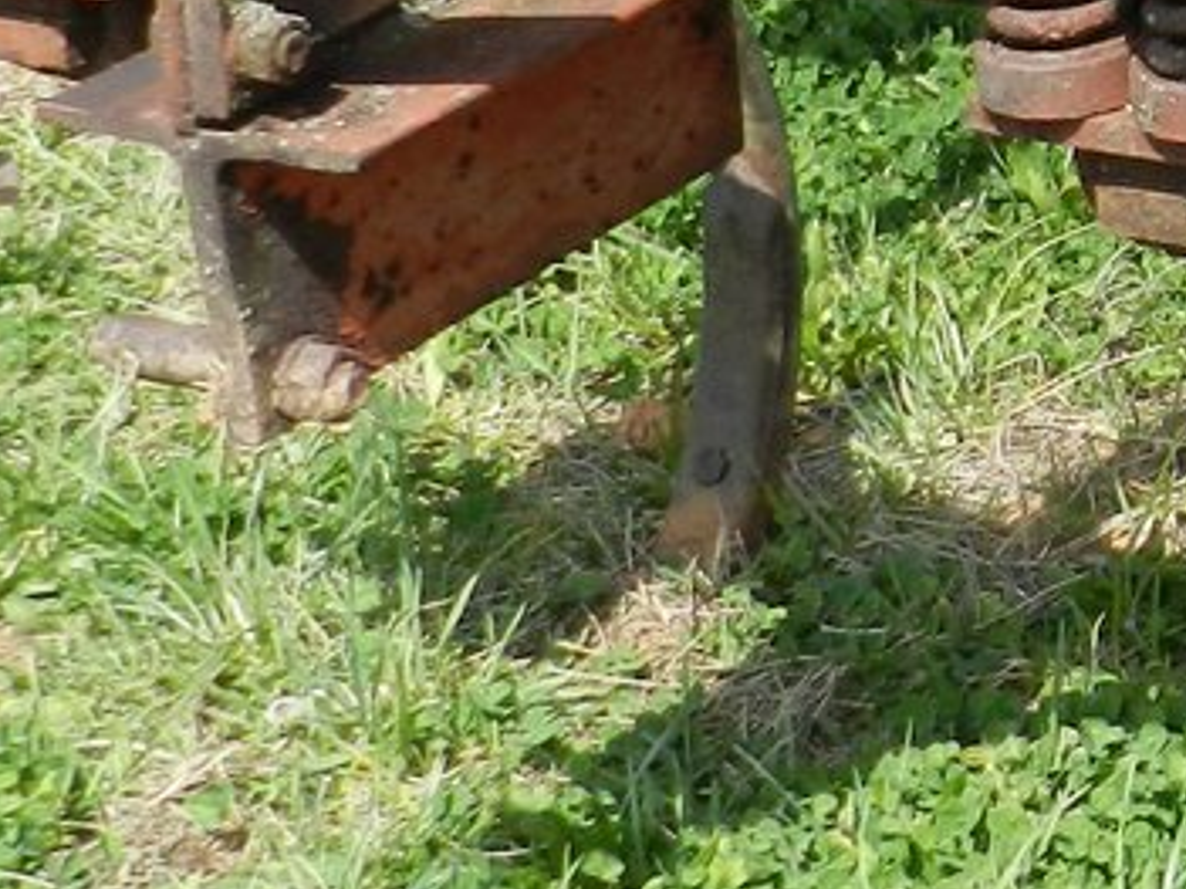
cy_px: -316
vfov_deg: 10.5
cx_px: 1870
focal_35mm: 138
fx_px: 4726
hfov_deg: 13.4
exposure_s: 1/800
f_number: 3.7
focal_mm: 5.6
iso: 160
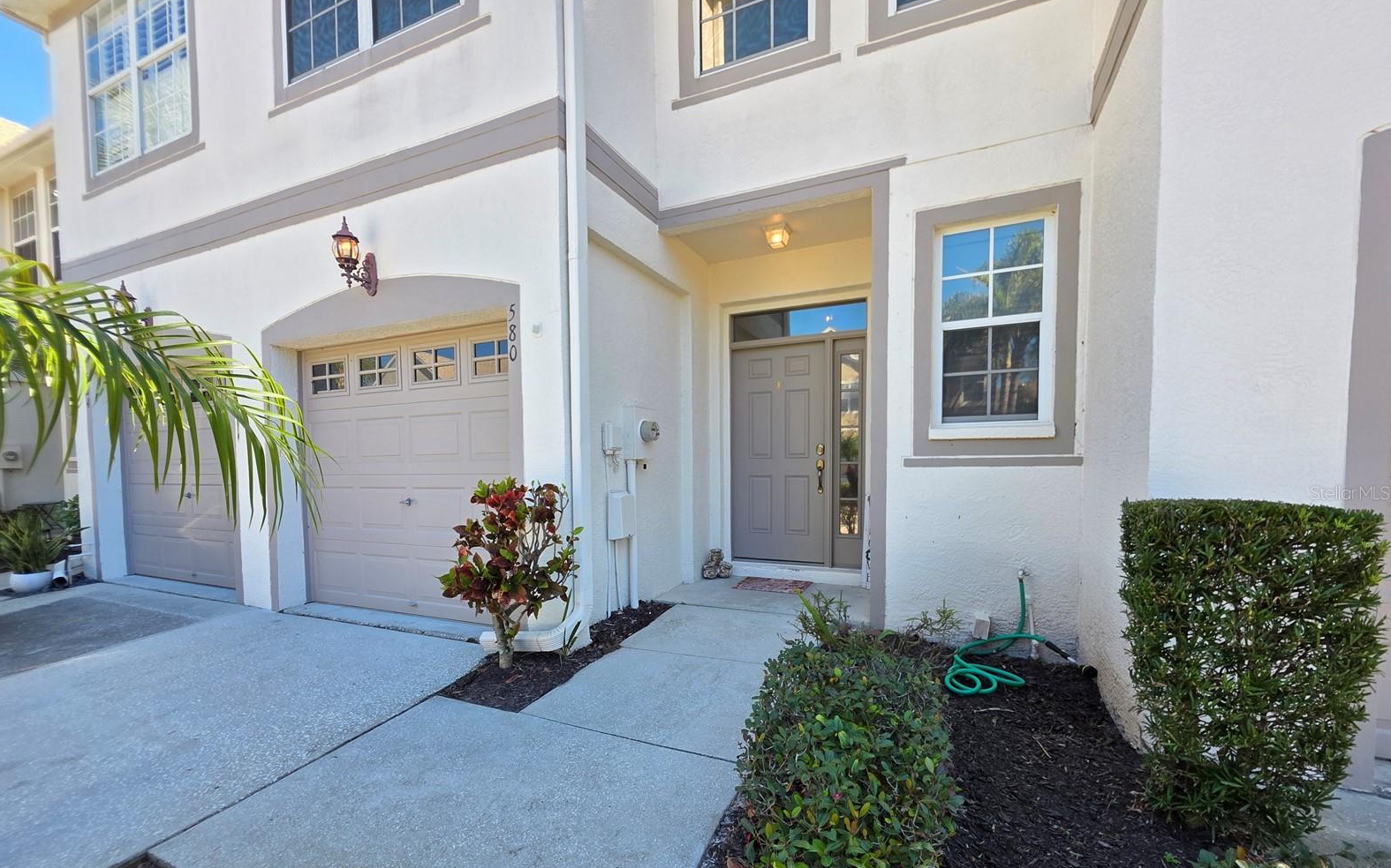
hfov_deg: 105.3
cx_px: 687
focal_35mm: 14
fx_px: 531
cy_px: 492
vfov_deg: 78.2
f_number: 1.9
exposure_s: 1/310
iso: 40
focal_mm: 2.2
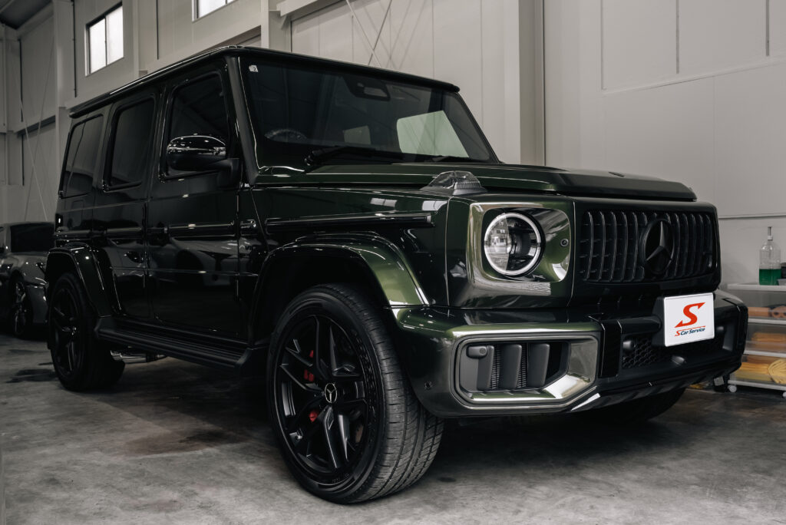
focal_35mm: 34
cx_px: 393
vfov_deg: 38.9
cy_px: 262
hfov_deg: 55.8
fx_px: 743
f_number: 8
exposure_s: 1/100
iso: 1000
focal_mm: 34
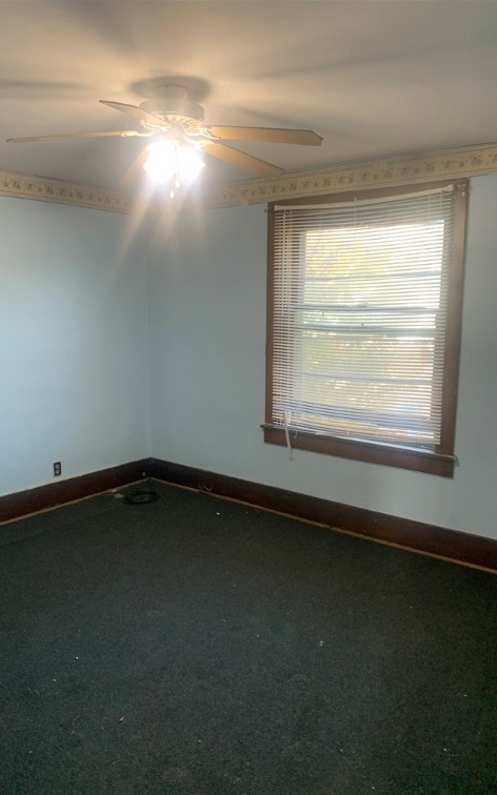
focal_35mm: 28
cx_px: 227
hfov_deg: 44.5
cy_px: 403
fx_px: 607
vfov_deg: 66.5
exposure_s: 1/60
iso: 100
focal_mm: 4.25
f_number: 1.8
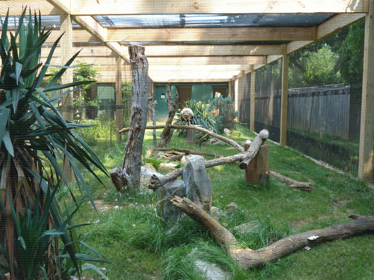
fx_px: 357
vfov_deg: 42.9
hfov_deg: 55.4
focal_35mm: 33
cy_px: 140
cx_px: 187
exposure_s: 1/60
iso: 80
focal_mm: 5.9
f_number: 3
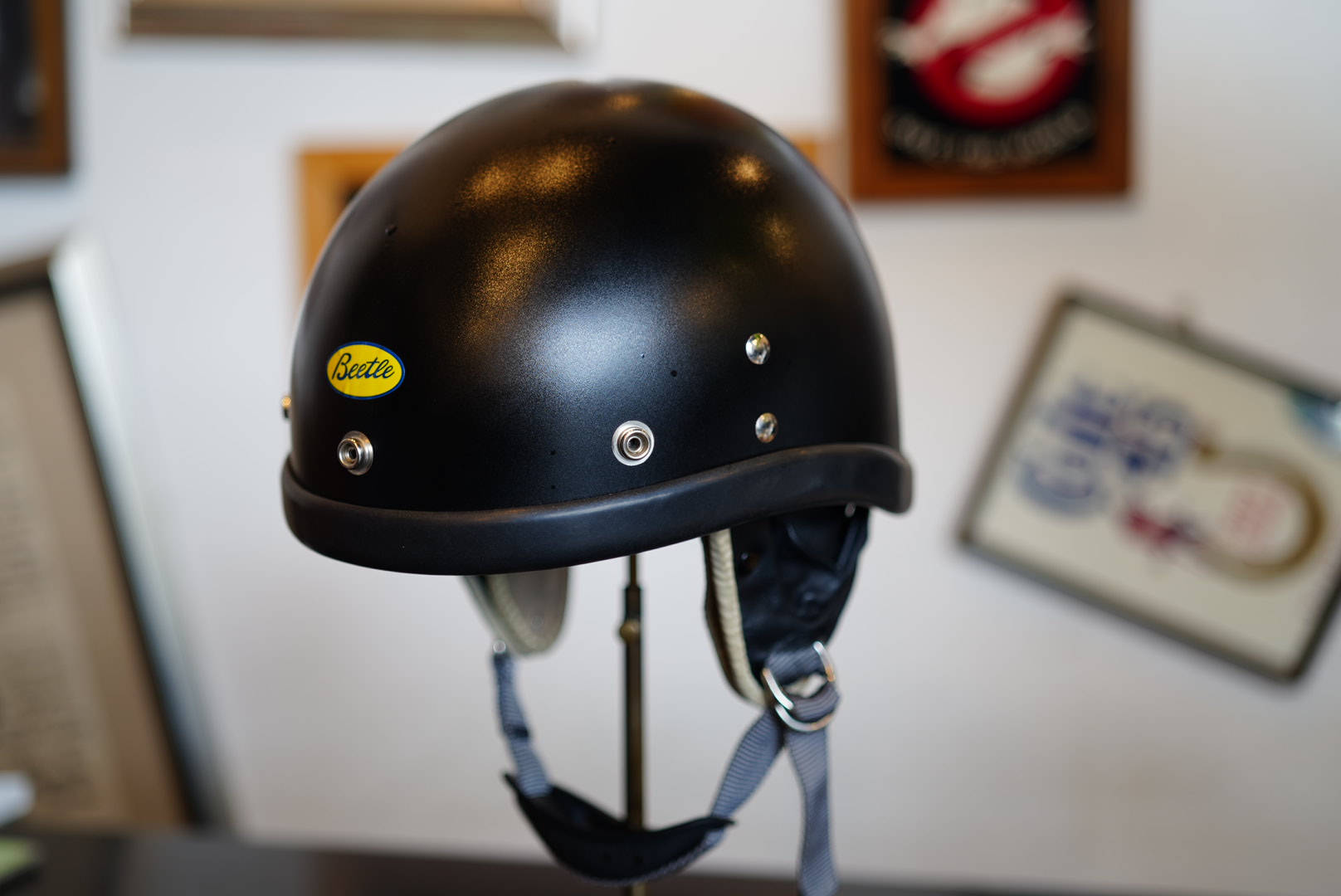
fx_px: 1491
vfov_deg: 33.5
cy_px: 448
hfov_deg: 48.4
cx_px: 670
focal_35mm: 40
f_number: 2.2
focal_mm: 40
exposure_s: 1/40
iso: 125
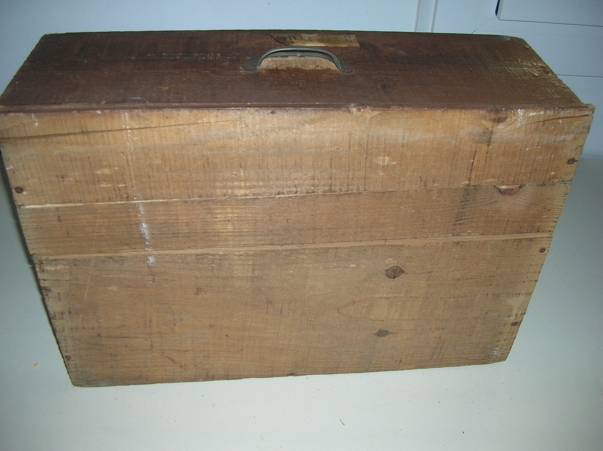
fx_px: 609
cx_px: 302
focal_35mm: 35
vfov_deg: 40.6
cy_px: 226
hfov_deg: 52.7
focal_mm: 5.8
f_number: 2.8
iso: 50
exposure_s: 1/60.1
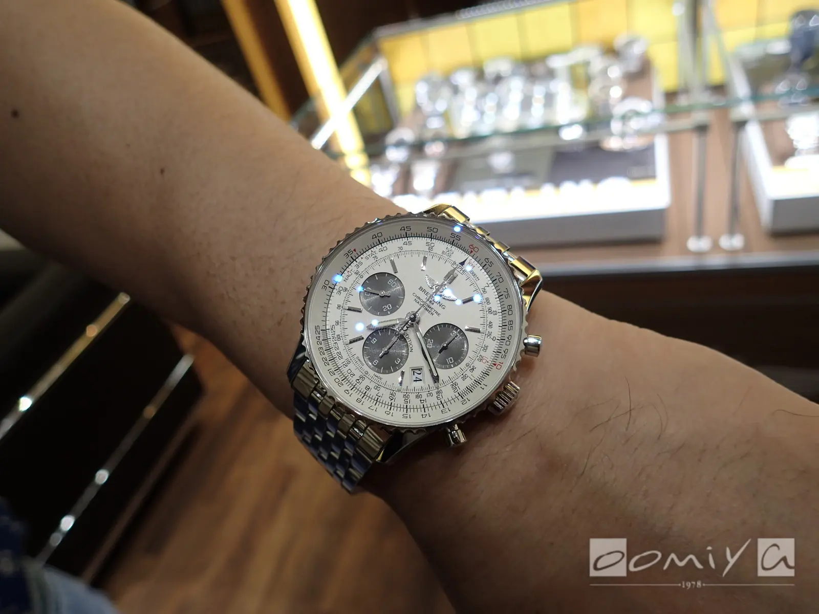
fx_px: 591
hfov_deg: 69.4
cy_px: 307
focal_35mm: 25
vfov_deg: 54.9
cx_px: 410
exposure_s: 1/80
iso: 100
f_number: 2
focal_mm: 4.5
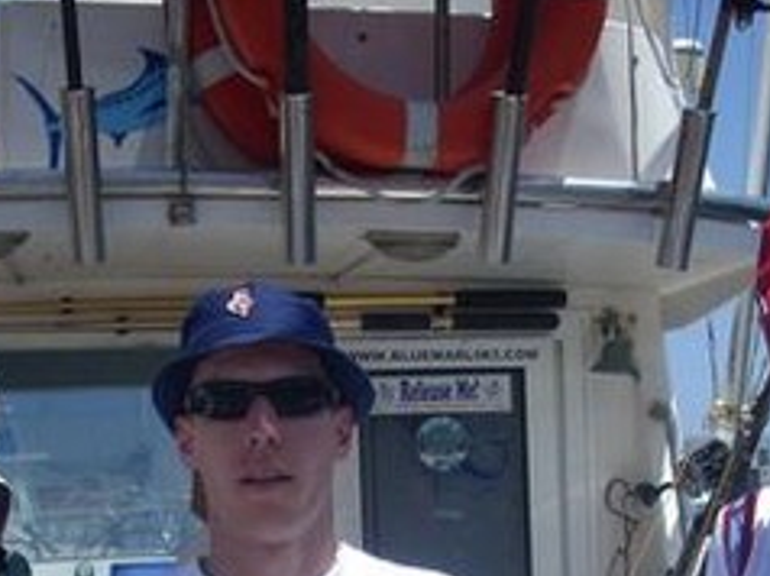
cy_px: 751
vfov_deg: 14.4
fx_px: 2178
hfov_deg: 20.0
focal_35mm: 98
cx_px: 353
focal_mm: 6.2
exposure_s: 1/354
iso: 64
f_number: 5.6
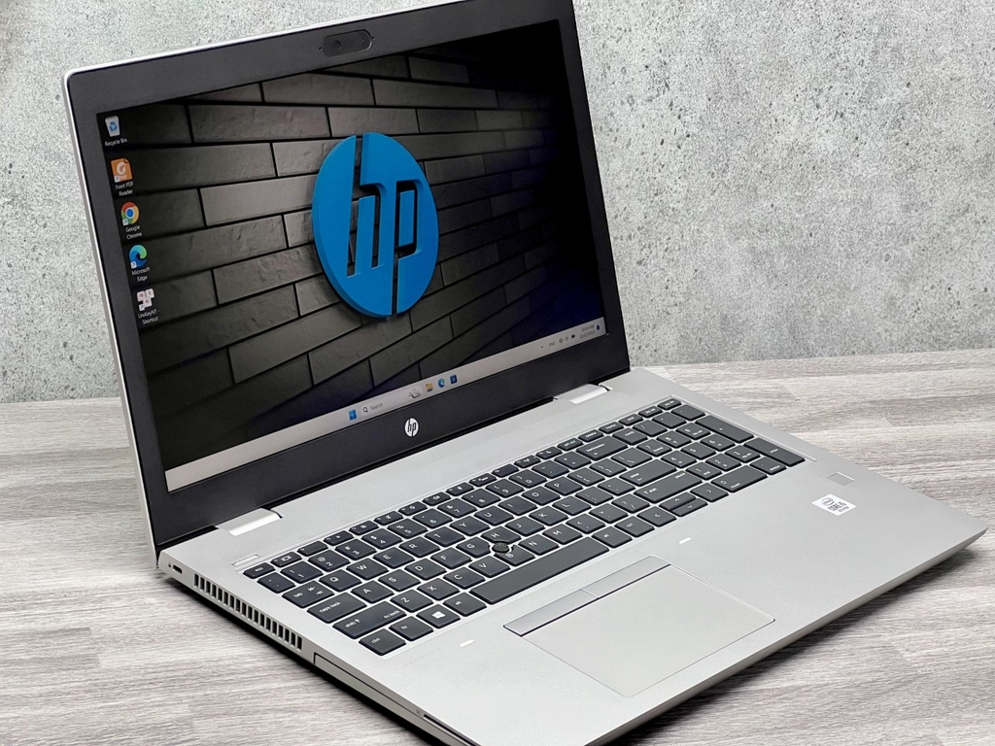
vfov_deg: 19.1
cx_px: 498
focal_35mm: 77
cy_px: 373
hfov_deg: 25.3
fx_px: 2213
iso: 320
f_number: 2.8
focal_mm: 9
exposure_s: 1/100
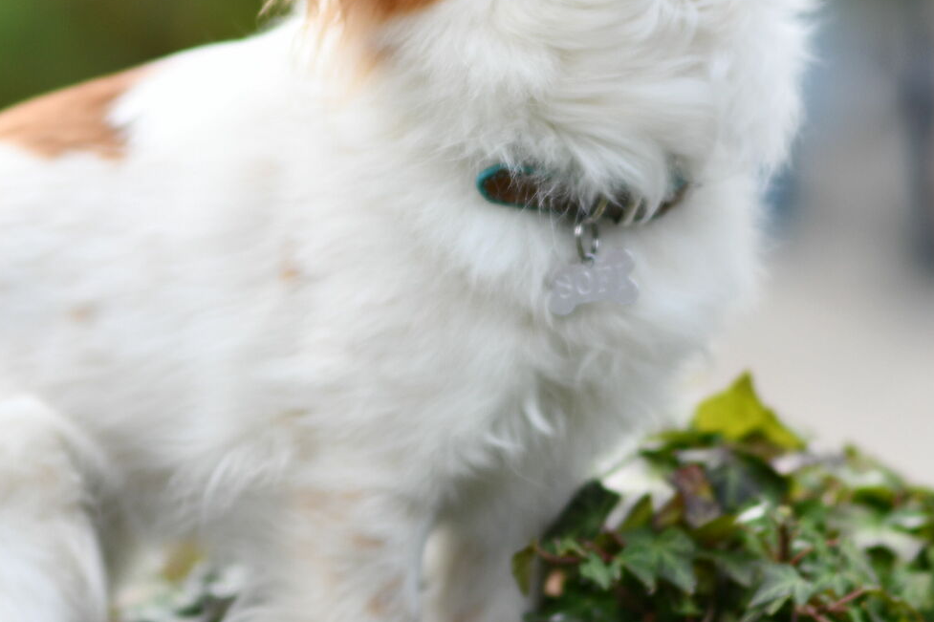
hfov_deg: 6.6
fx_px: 8093
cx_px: 147
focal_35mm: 312
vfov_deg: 4.4
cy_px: 192
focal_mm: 85
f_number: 1.4
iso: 100
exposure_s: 1/1000
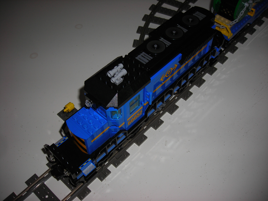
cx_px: 134
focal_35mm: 38
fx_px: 294
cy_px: 100
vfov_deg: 37.7
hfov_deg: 49.0
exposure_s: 1/60.1
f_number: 3.2
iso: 50
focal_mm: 6.3
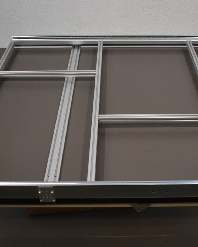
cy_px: 111
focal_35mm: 51
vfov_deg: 36.6
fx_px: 373
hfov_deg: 29.6
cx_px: 122
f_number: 3.8
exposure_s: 1/250
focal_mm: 20
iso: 500
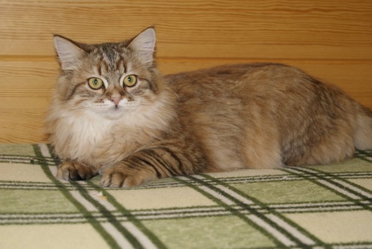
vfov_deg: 16.6
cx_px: 186
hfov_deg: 24.6
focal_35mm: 82
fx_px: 853
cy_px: 124
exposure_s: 1/80
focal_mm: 55
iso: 400
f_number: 5.6
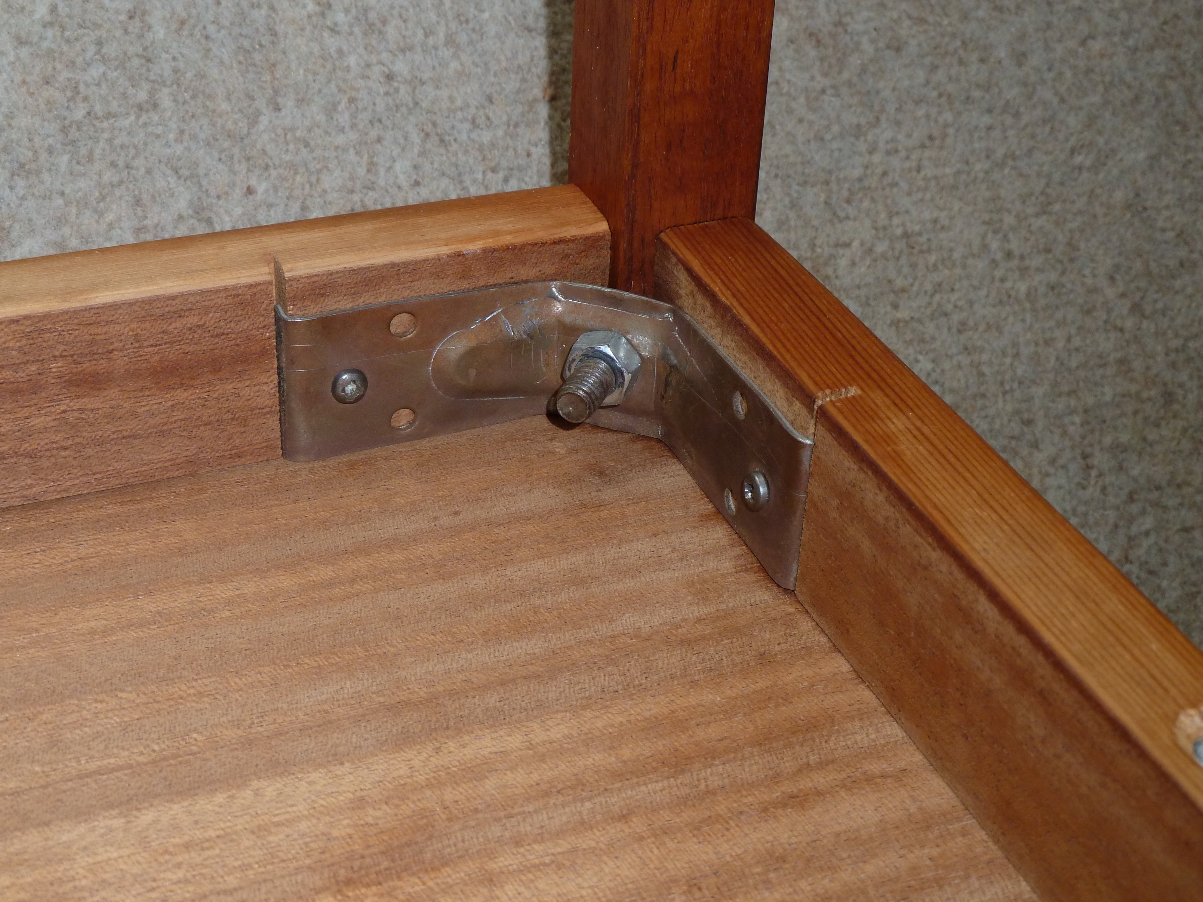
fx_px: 2050
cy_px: 451
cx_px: 602
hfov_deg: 32.7
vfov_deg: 24.8
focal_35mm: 59
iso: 160
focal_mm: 9.7
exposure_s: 1/250
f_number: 3.9
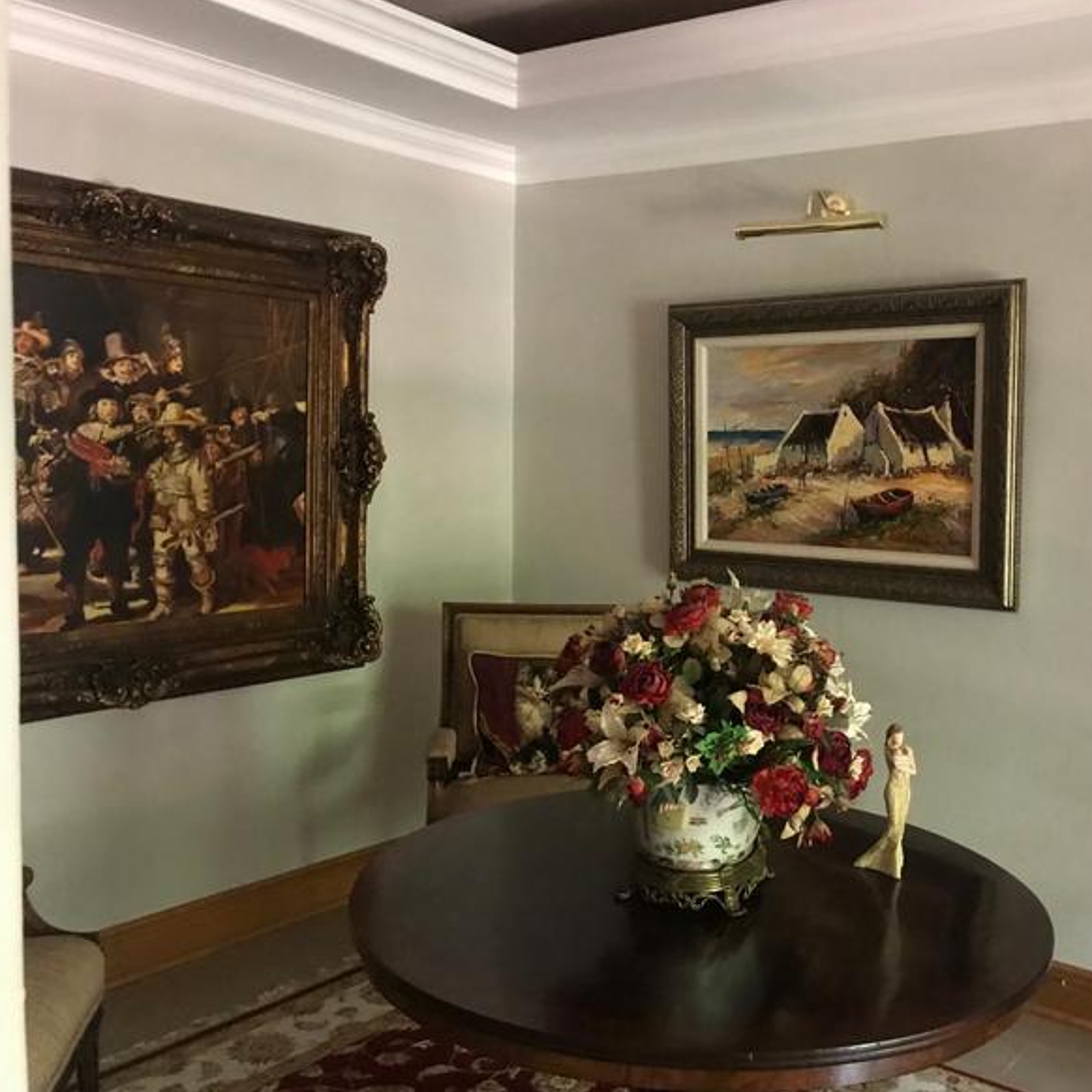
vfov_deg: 48.5
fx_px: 1213
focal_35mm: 34
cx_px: 730
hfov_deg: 47.6
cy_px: 544
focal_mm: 3.99
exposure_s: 1/6
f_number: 1.8
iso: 100
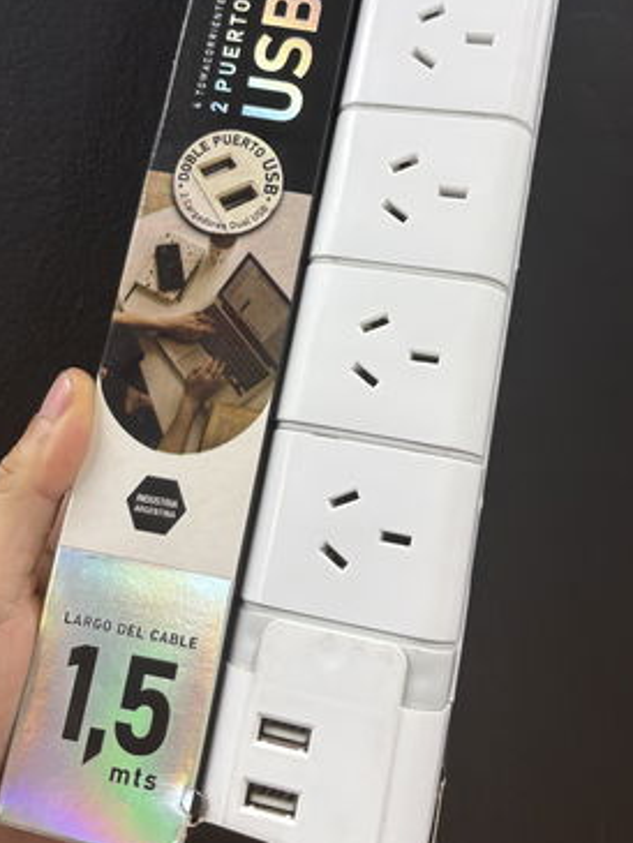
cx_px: 342
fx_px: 926
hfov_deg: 37.7
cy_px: 292
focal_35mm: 38
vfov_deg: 48.3
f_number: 1.6
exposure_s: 1/100
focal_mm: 5.96
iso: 100
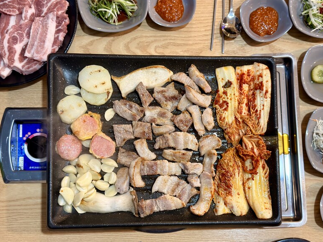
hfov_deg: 45.8
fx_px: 383
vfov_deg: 35.1
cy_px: 136
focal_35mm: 41
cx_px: 165
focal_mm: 6.76
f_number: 1.78
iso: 250
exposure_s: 1/60
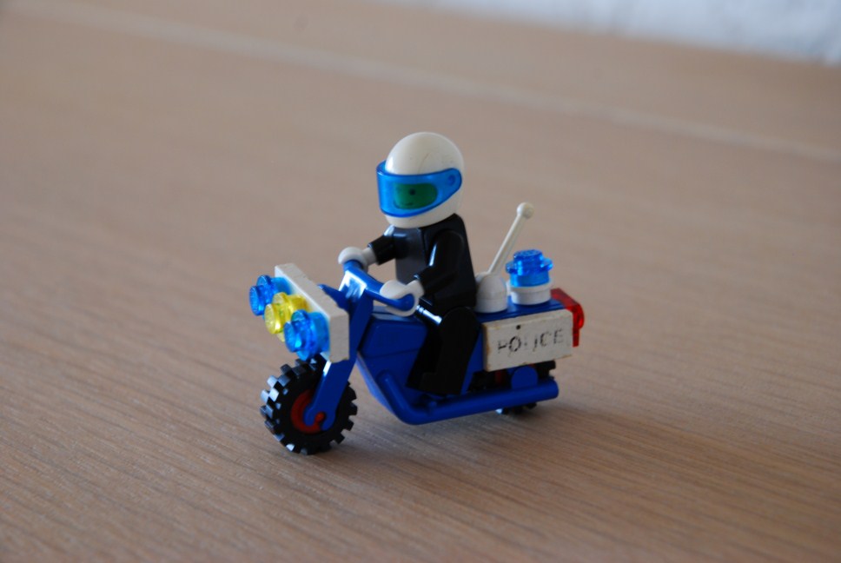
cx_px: 420
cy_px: 282
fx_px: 2456
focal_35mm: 105
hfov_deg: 19.4
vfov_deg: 13.1
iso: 200
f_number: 8
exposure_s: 1/5
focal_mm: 70
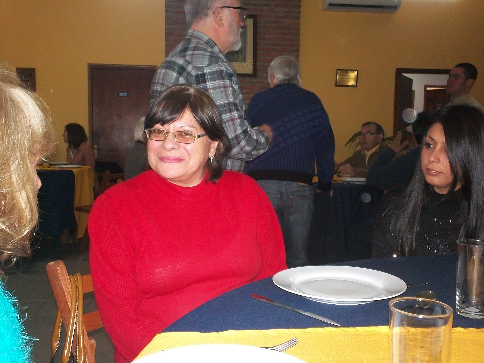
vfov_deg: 37.7
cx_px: 242
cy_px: 182
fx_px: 531
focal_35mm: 38
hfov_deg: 49.0
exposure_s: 1/30
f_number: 4.5
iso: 250
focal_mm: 6.3
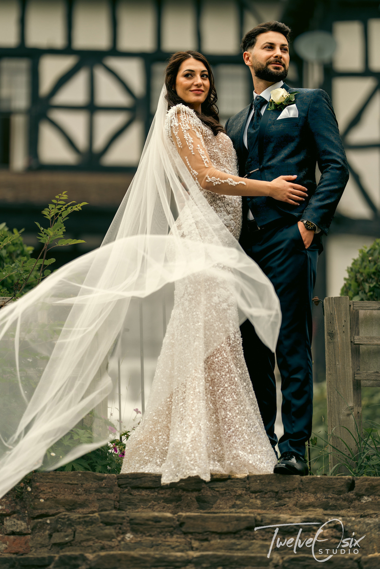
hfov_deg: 10.2
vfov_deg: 15.2
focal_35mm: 135
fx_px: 2137
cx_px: 190
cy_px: 284
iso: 100
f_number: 1.8
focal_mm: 135
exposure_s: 1/1600
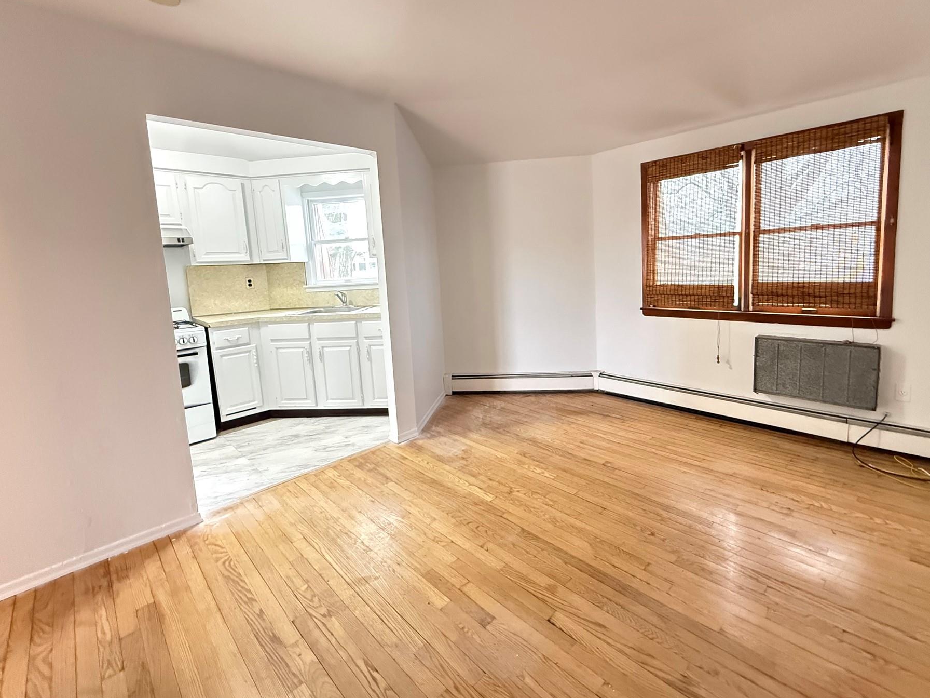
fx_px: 430
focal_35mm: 16
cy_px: 313
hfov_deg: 94.3
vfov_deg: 77.9
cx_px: 506
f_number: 2.2
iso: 1000
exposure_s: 1/40
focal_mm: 2.22
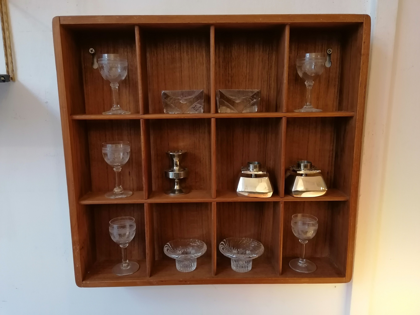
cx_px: 210
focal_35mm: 27
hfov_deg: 65.3
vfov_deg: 51.4
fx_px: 328
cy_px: 158
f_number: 1.8
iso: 500
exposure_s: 1/120
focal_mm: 4.75
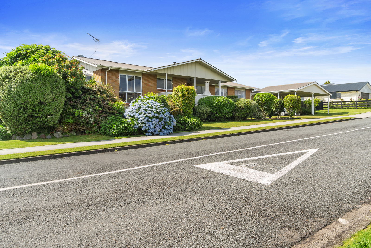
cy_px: 124
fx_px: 278
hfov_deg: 67.4
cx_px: 186
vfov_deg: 47.9
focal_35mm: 27
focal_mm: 18
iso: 100
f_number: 8
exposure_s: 1/60
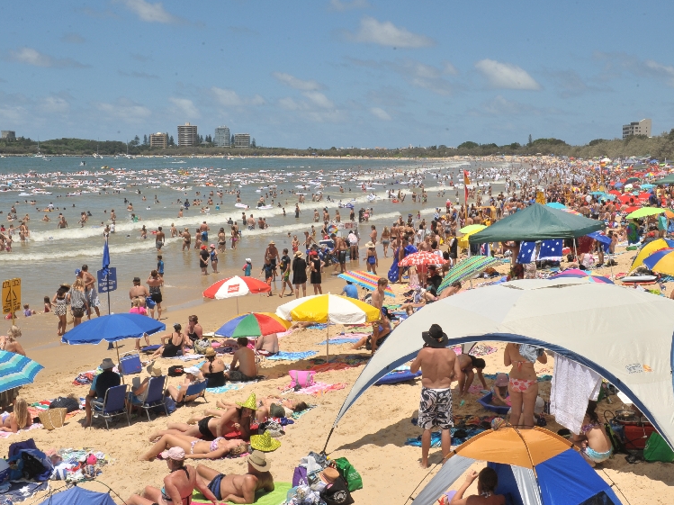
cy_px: 243
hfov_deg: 41.2
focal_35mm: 46
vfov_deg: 31.5
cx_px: 384
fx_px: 895
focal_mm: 35
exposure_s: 1/250
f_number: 22
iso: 400
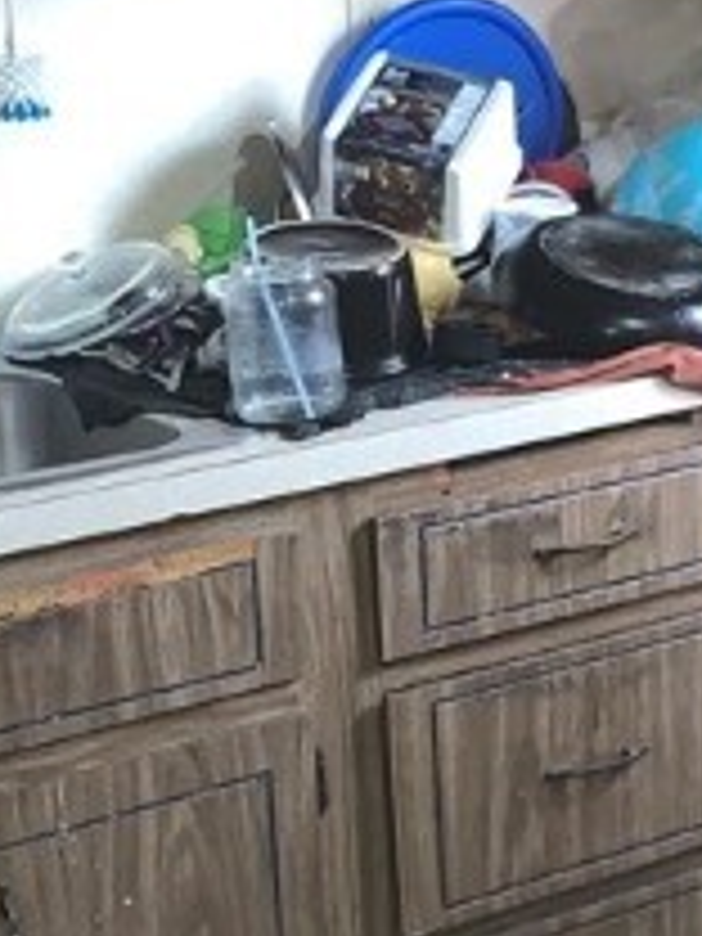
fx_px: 2596
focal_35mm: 96
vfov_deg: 20.4
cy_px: 580
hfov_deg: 15.4
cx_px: 328
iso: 100
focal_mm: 4.25
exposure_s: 1/13
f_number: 1.8
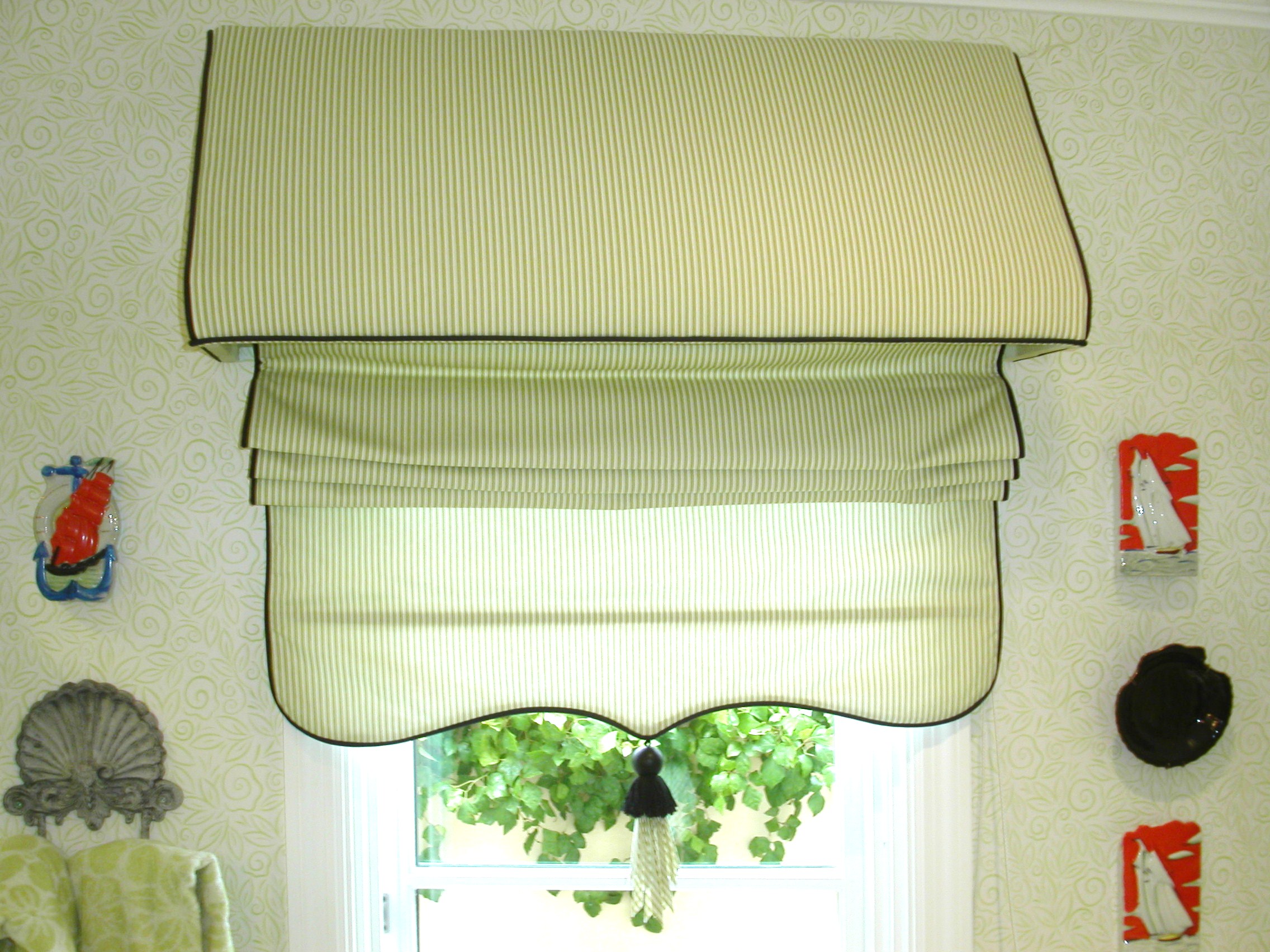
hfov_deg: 49.0
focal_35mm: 38
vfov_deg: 37.7
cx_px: 635
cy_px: 476
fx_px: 1394
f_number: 2.8
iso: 100
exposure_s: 1/30
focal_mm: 7.8
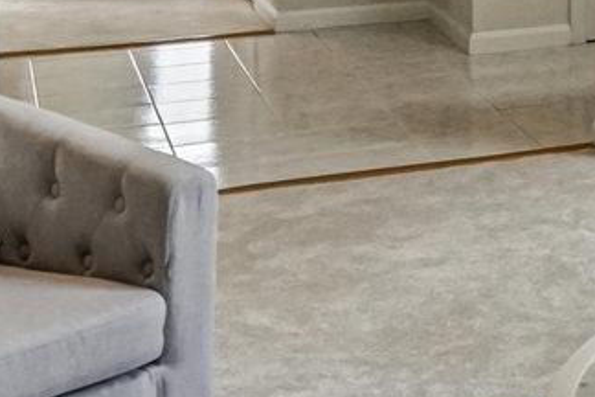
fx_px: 1669
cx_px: 1287
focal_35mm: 101
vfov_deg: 12.4
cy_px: -327
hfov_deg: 15.1
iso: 1250
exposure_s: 1/250
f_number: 8
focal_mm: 16
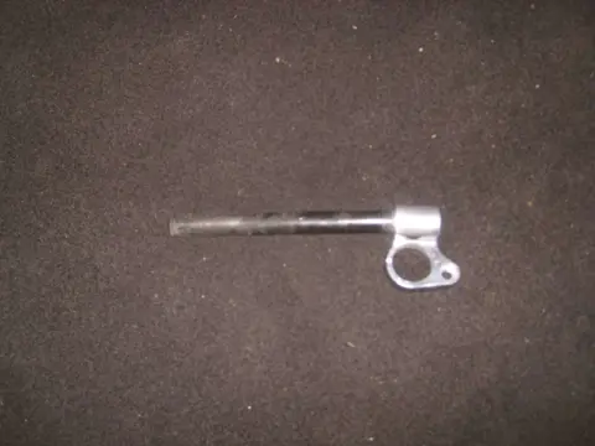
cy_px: 223
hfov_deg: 52.6
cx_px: 298
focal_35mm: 35
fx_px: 602
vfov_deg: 40.7
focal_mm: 5.8
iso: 50
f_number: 2.8
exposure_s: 1/30
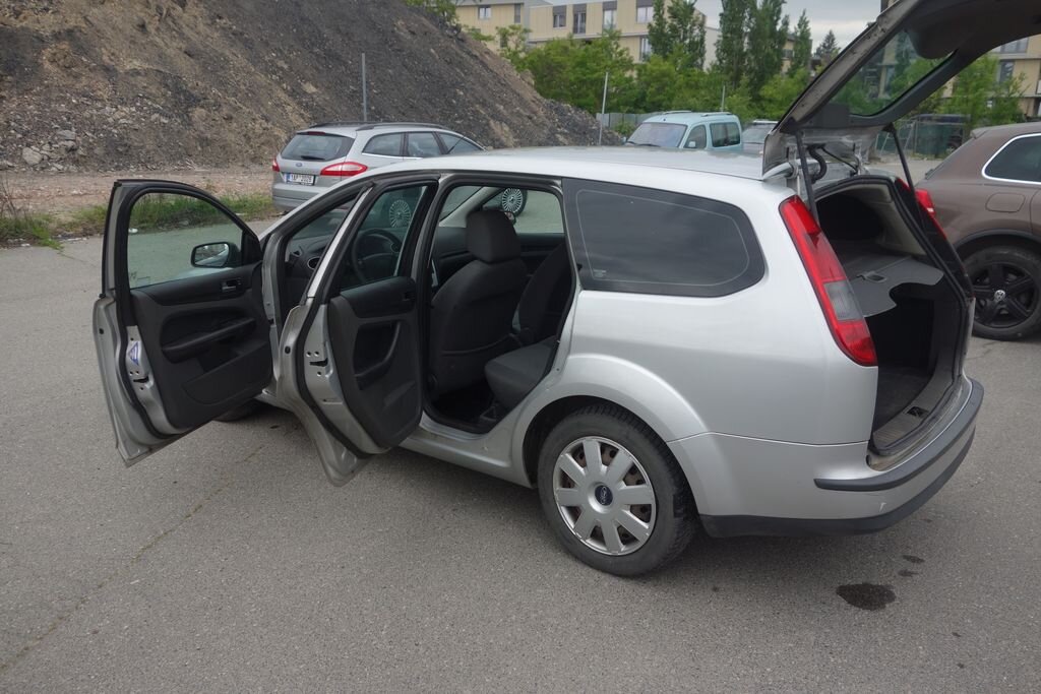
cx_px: 520
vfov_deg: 46.4
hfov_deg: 65.5
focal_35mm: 28
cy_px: 347
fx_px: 810
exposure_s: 1/400
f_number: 4
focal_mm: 10.4
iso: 125
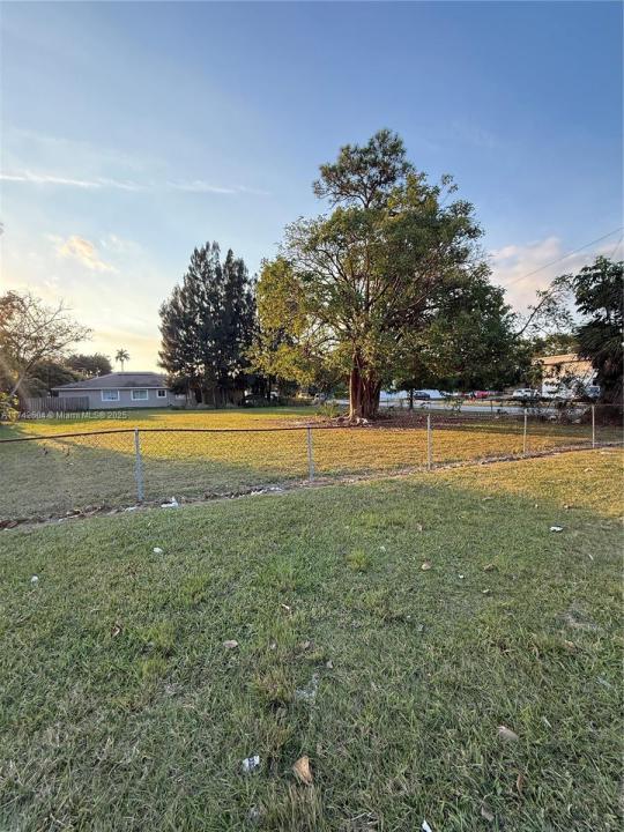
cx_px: 312
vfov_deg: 102.1
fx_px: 336
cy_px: 416
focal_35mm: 14
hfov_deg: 85.7
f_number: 2.2
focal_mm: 2.22
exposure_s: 1/245
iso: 64
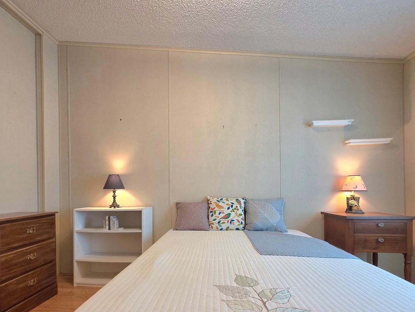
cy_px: 194
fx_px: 216
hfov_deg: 87.6
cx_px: 194
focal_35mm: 18
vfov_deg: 70.5
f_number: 1.9
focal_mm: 2.2
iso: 250
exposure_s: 1/60.2
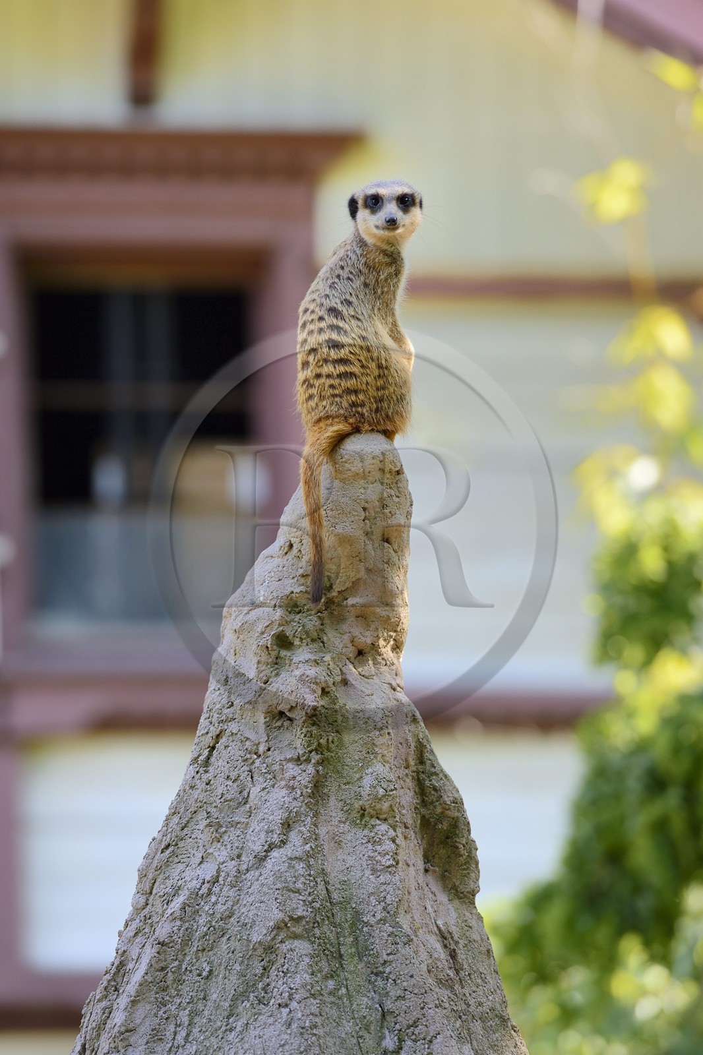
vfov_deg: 10.3
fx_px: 5860
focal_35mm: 200
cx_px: 352
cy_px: 528
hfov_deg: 6.9
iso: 200
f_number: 4.5
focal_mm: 200
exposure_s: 1/250
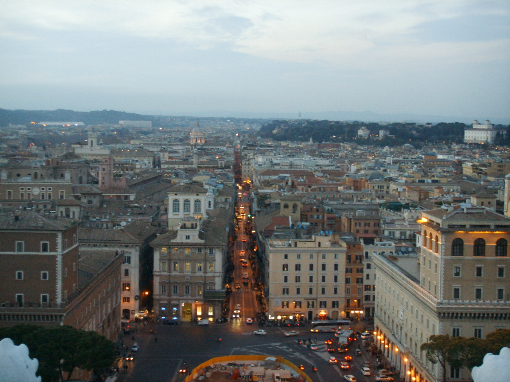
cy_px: 191
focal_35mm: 60
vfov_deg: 24.4
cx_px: 255
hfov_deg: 32.2
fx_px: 884
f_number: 3.9
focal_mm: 10.2
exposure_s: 1/15
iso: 150
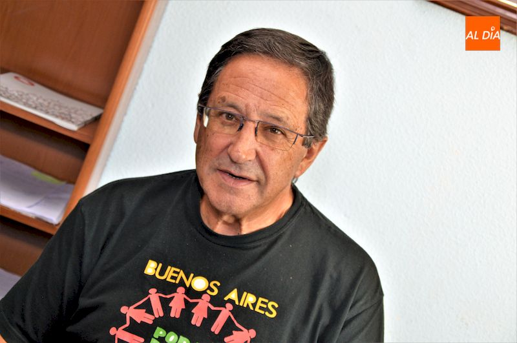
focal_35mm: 69
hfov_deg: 29.3
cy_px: 172
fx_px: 990
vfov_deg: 19.7
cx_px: 258
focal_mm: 46
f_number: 4.8
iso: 450
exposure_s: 1/30
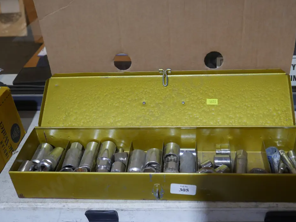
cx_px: 158
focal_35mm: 42
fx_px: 359
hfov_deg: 44.7
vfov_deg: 34.4
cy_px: 110
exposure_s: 1/60
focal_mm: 19
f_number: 4.1
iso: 800
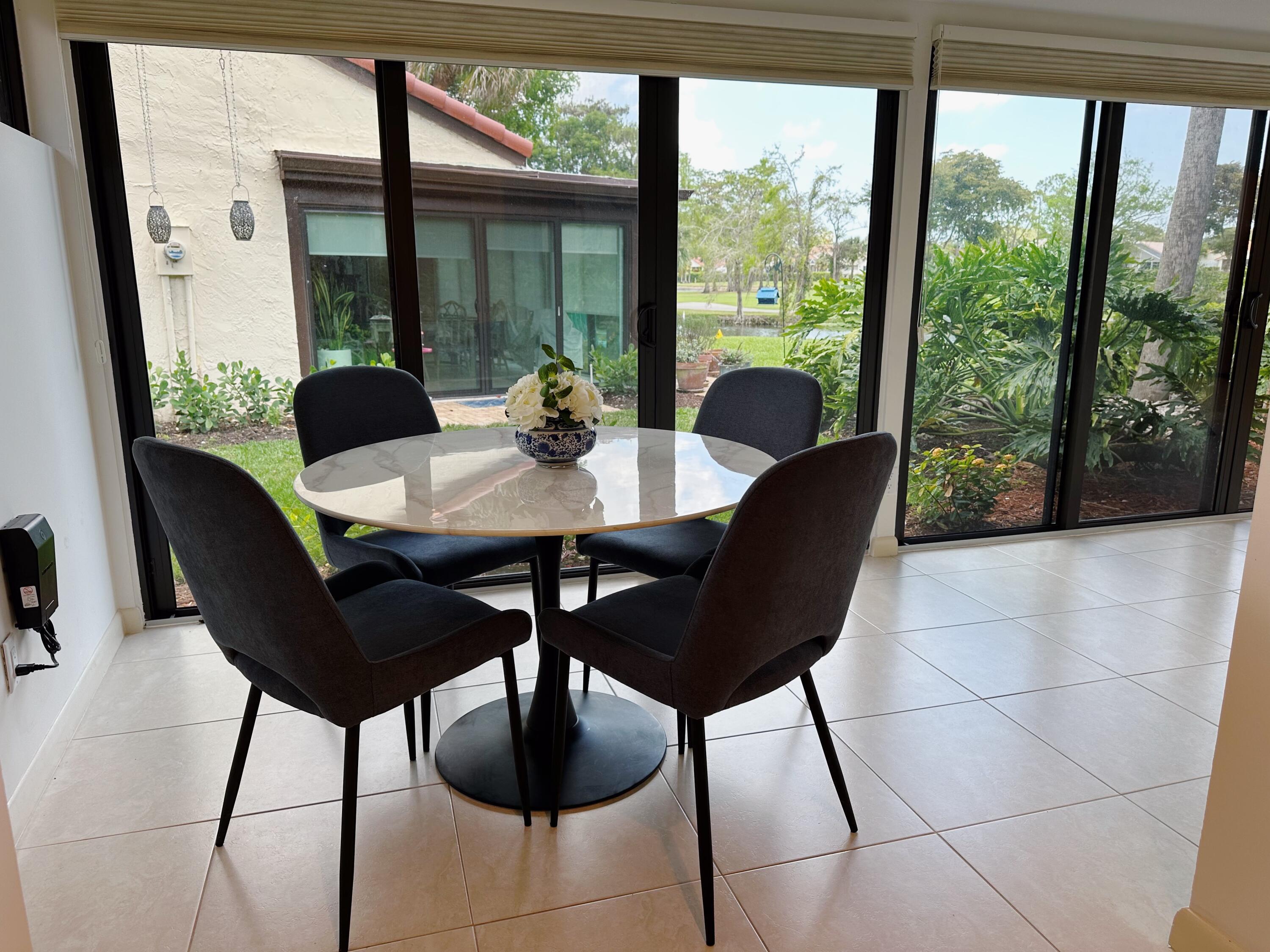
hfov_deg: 71.6
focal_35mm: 24
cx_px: 635
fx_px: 881
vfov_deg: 56.8
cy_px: 476
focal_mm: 6.86
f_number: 1.78
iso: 64
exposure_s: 1/120
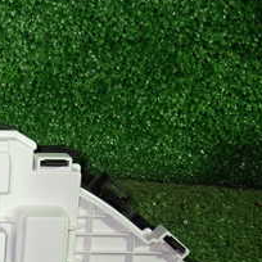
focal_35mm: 78
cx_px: -121
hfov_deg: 19.6
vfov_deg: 21.8
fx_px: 668
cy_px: 218
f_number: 2.3
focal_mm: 5.4
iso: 250
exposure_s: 1/30
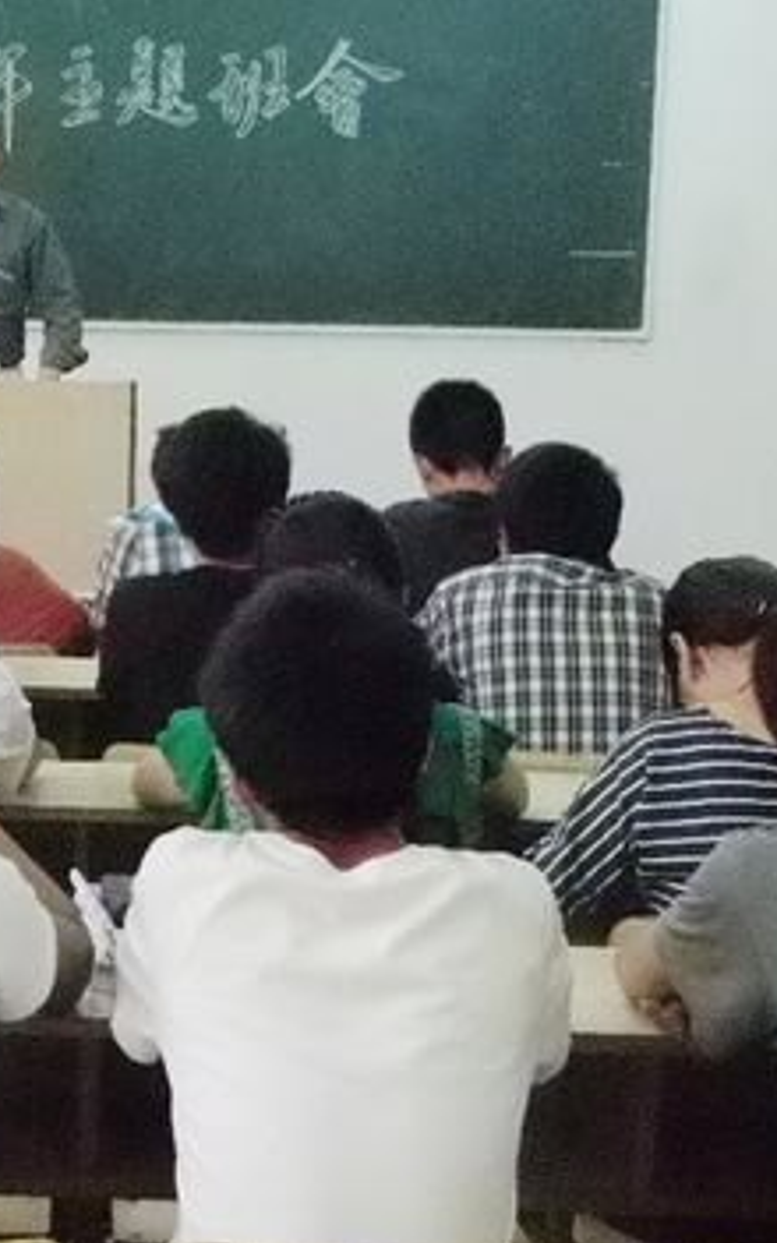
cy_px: 650
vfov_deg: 27.8
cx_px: -11
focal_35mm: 74
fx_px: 2507
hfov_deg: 17.2
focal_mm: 7.3
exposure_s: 1/251
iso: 1600
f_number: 3.8
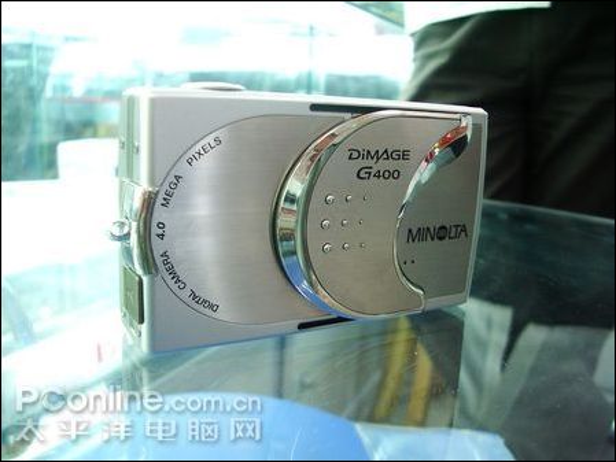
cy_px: 231
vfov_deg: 40.7
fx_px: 623
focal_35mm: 35
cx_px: 308
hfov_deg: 52.6
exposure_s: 1/40
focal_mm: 5.8
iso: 200
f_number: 2.6
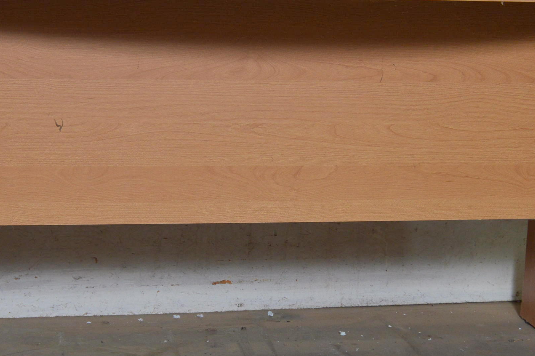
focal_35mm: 73
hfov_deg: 27.7
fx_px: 1084
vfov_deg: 18.6
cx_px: 268
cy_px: 182
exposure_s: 1/60
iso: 400
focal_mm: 26
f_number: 5.6
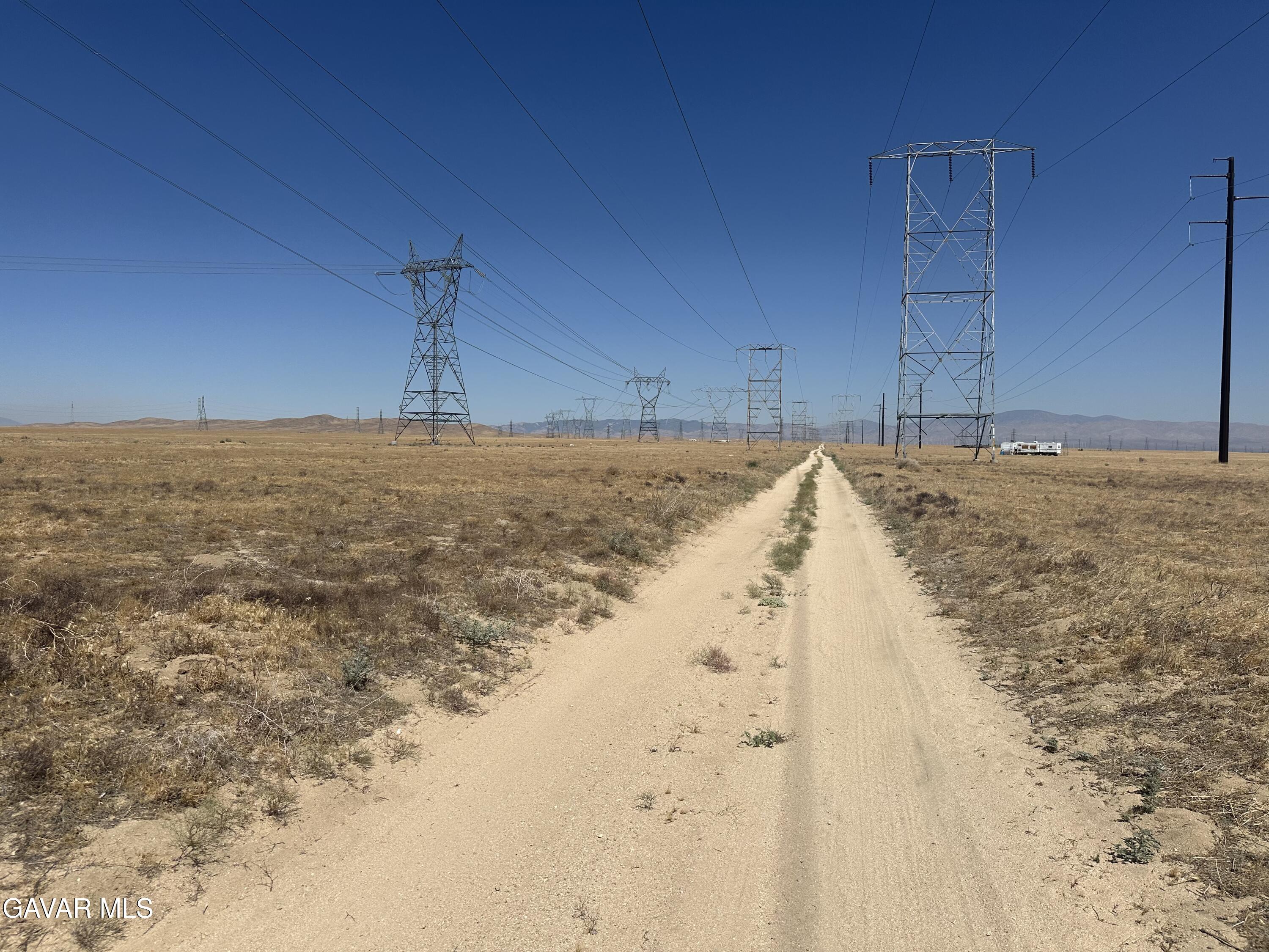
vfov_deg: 56.8
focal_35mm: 24
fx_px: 880
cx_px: 634
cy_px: 476
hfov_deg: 71.6
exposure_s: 1/12048
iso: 80
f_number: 1.78
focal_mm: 6.86
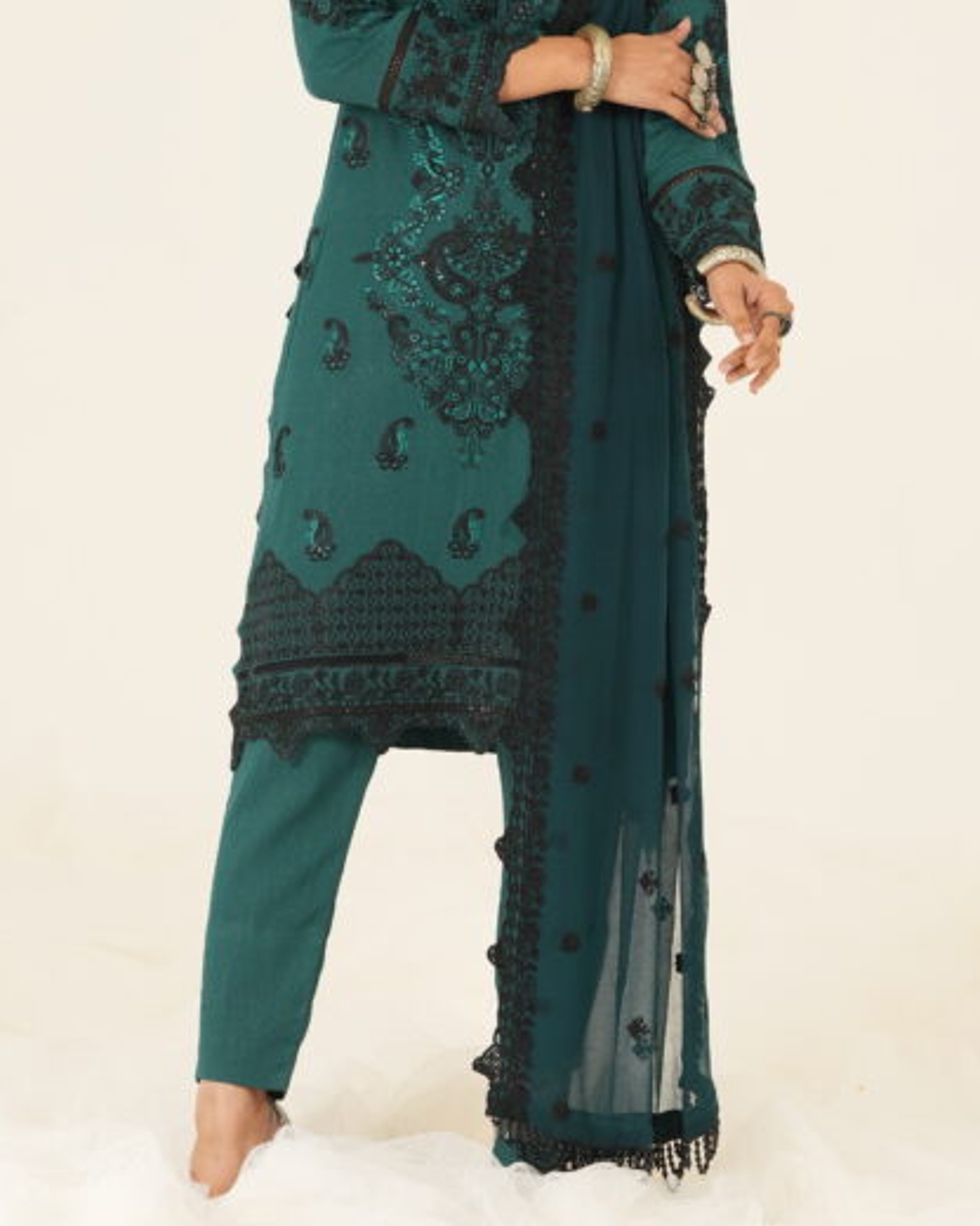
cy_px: 302
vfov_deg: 9.9
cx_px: 590
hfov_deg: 8.0
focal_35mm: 194
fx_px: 7034
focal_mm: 105
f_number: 5
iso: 200
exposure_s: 1/250
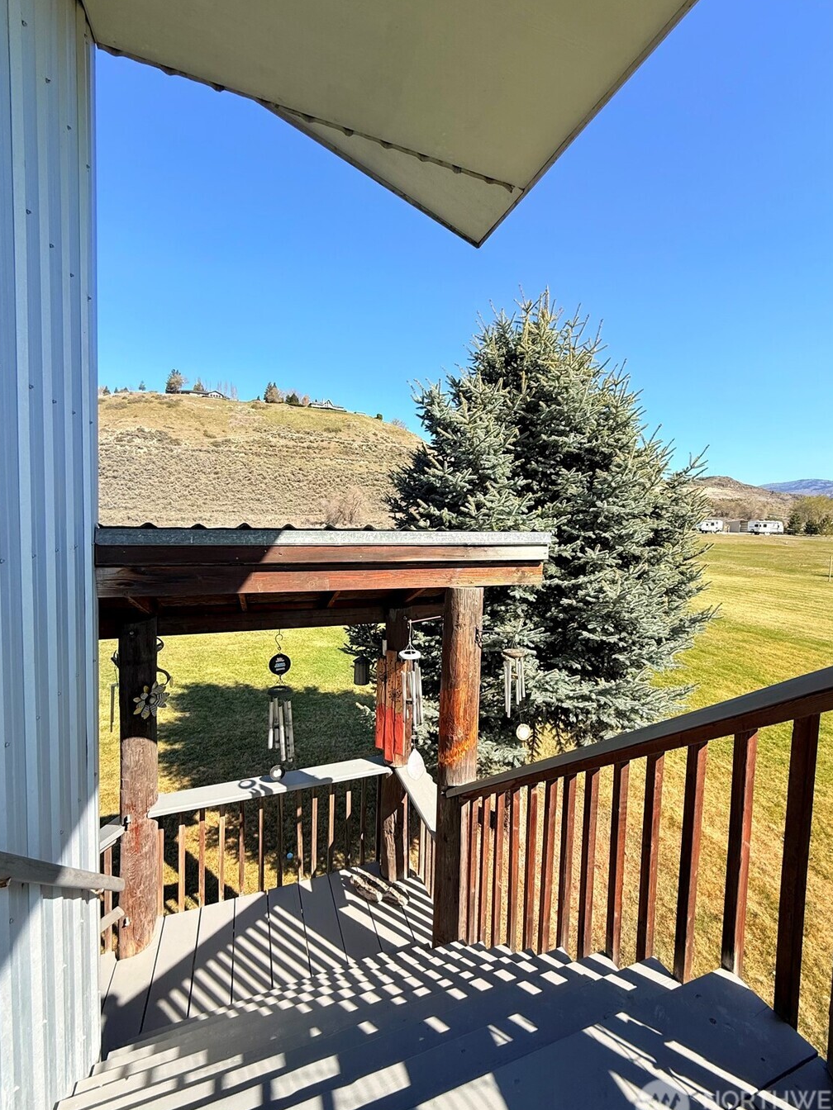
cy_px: 550
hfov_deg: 81.7
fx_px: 481
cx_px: 442
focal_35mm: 15
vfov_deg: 98.2
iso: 50
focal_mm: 2.22
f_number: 2.2
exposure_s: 1/1050
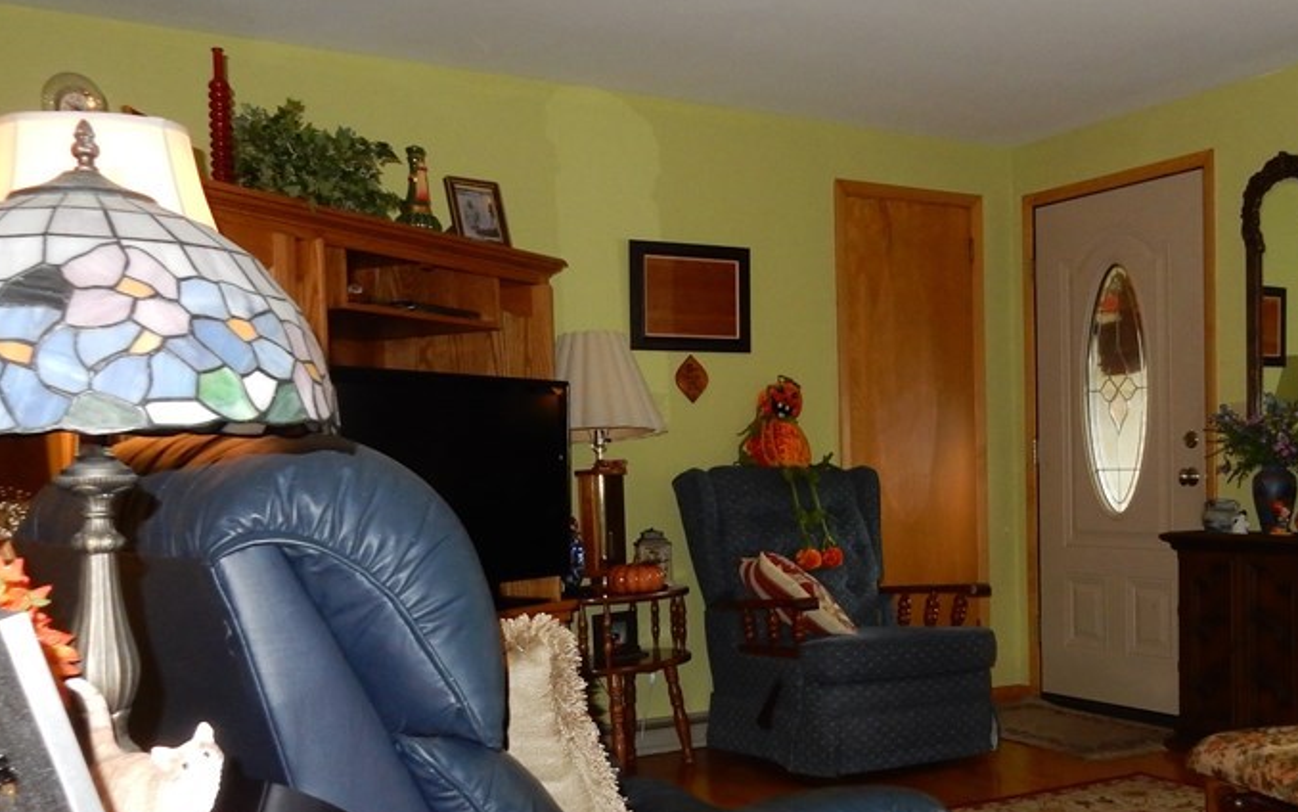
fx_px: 1415
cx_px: 867
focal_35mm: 40
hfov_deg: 48.4
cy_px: 504
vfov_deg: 31.9
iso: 360
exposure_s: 1/30
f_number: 3.7
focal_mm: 4.5
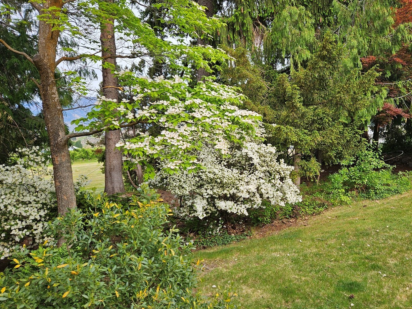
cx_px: 264
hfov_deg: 59.0
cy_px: 137
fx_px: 357
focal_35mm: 30
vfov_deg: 46.7
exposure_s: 1/474
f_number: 1.8
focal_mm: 5.4
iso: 25
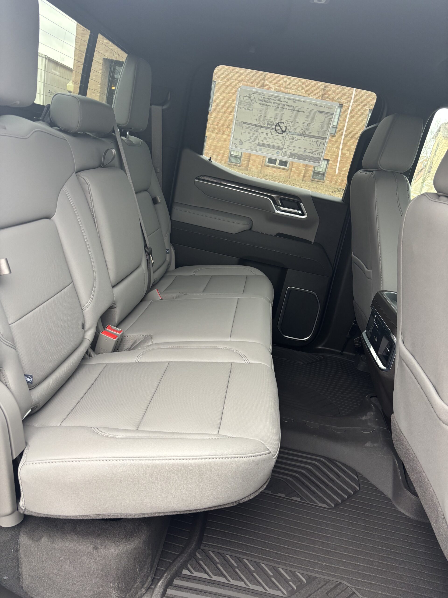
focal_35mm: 26
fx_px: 449
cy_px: 299
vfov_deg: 67.3
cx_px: 224
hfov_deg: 53.1
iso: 125
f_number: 1.6
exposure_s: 1/115
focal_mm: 5.96
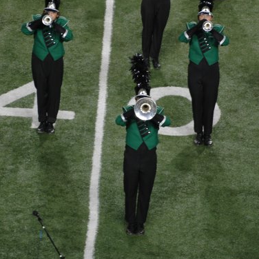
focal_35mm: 406
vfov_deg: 4.3
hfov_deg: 4.3
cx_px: 126
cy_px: 139
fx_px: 3437
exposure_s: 1/60
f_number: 2.8
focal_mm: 200
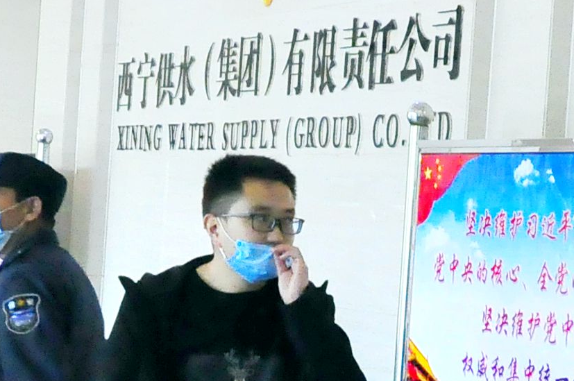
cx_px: 307
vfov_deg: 9.7
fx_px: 2229
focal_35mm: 140
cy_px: 409
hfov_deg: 14.7
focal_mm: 18
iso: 2000
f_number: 5.6
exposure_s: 1/200
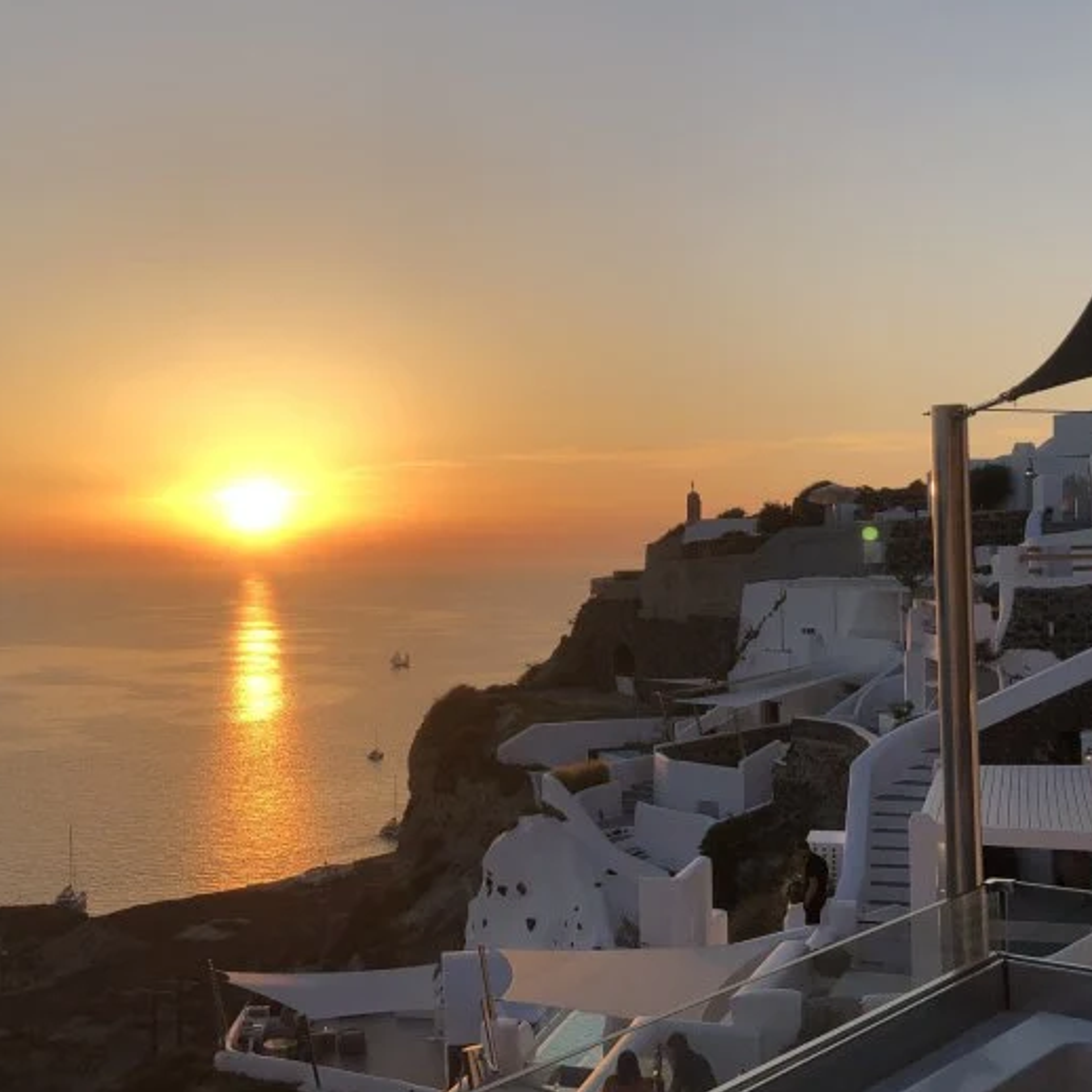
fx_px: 1535
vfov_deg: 39.2
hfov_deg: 39.2
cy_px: 524
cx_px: 554
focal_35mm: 43
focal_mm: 4
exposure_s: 1/1372
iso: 20
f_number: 1.8
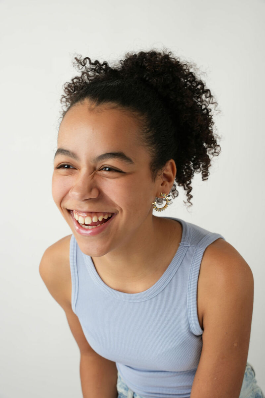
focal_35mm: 49
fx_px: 538
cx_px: 132
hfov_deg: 27.7
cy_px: 199
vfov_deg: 40.6
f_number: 7.1
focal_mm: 48.7
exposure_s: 1/80
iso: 100
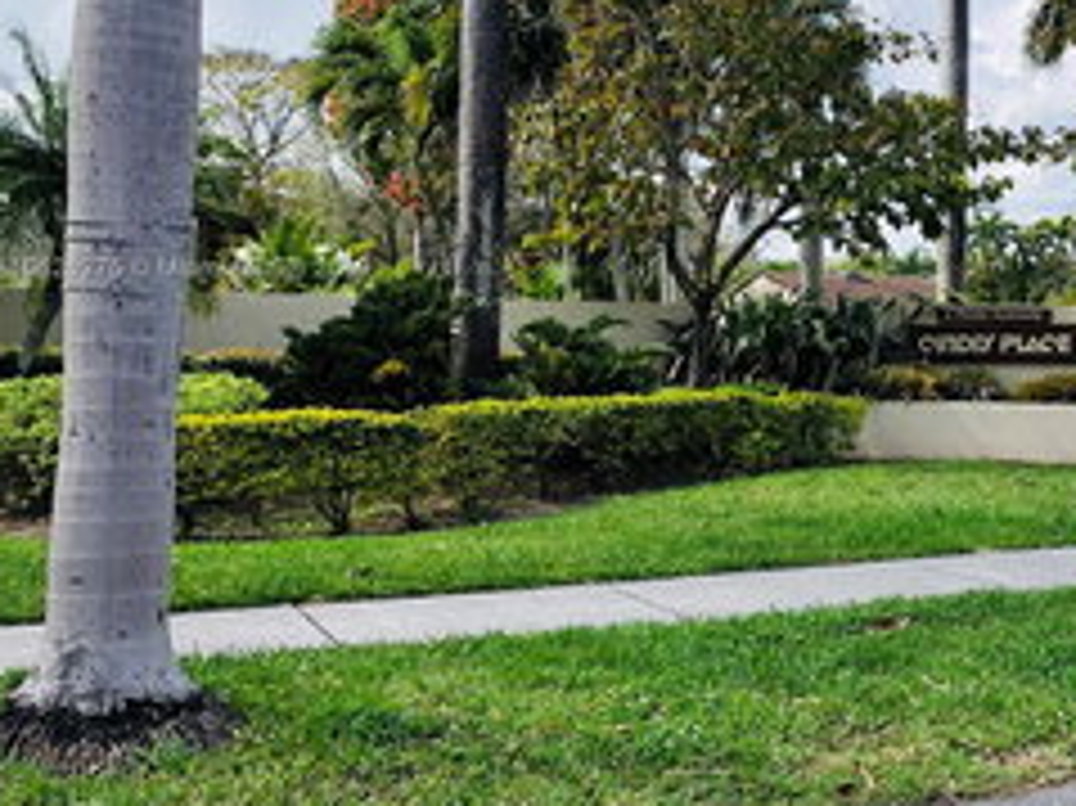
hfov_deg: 36.1
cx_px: 948
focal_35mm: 50
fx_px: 1553
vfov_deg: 28.9
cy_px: 270
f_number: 1.8
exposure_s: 1/1185
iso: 20
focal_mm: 3.99
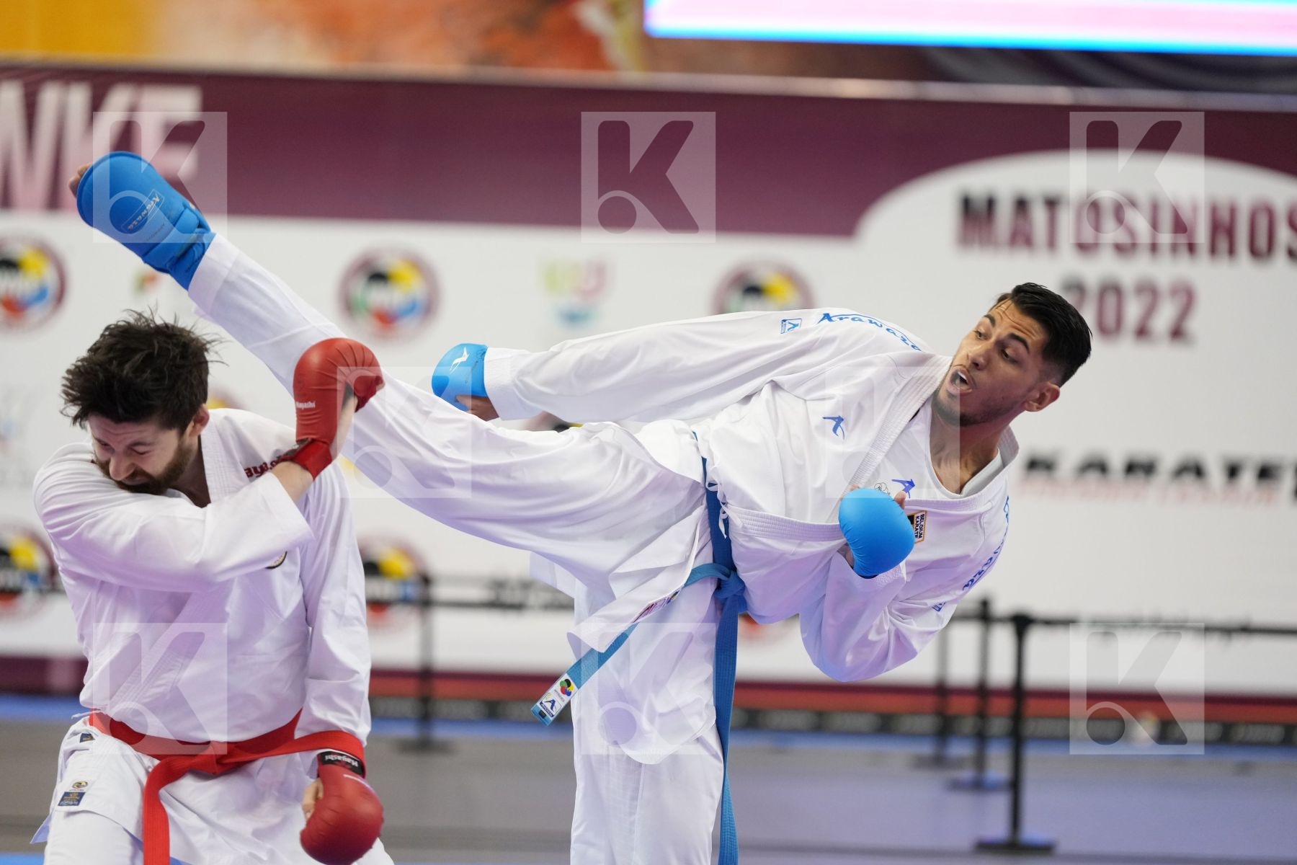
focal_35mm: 153
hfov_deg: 13.4
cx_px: 648
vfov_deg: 9.0
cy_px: 432
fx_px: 5512
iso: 3200
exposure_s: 1/1000
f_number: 2.8
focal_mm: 153
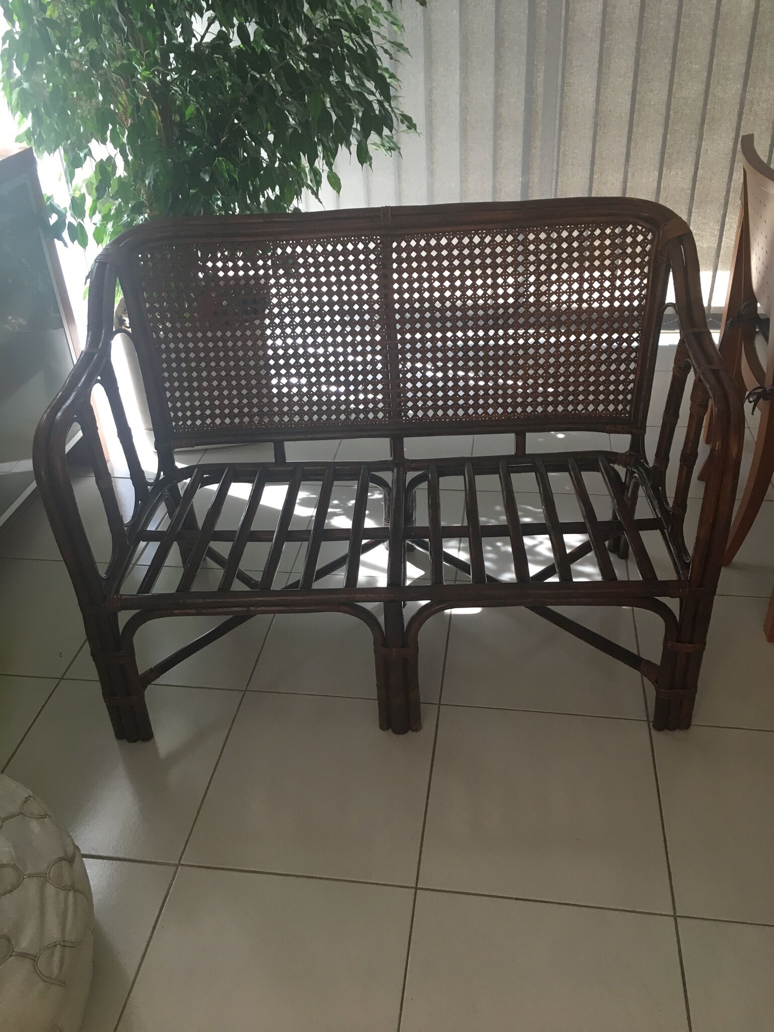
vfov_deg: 61.7
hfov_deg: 48.2
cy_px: 516
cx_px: 387
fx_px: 865
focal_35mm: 29
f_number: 2.2
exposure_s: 1/30
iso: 64
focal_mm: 4.15
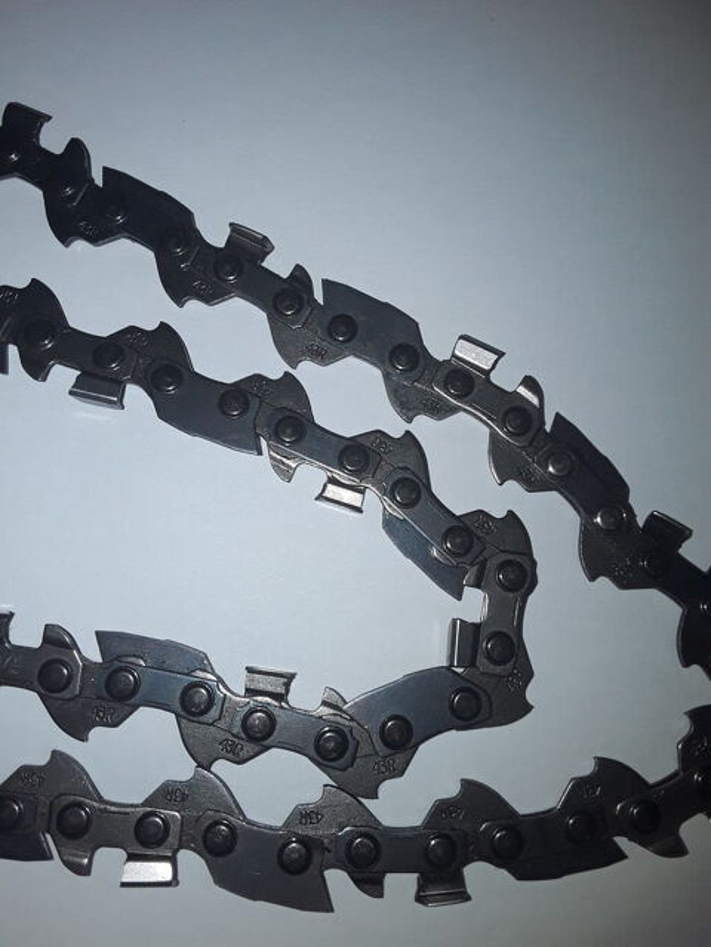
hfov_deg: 51.4
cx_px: 356
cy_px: 474
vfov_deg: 65.3
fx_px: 739
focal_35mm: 27
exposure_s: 1/715
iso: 40
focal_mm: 2.91
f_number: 1.9
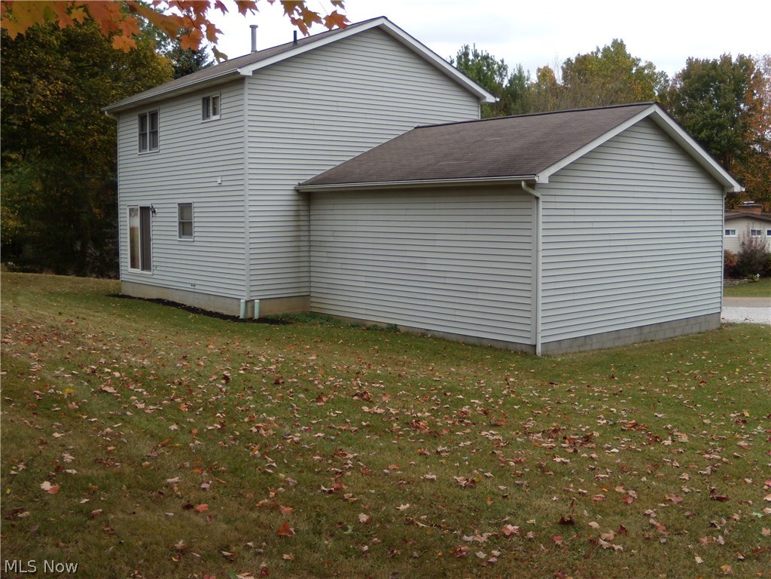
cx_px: 386
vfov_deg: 39.7
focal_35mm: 36
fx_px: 802
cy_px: 290
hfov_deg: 51.4
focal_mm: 6.4
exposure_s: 1/320
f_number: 3.6
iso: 80
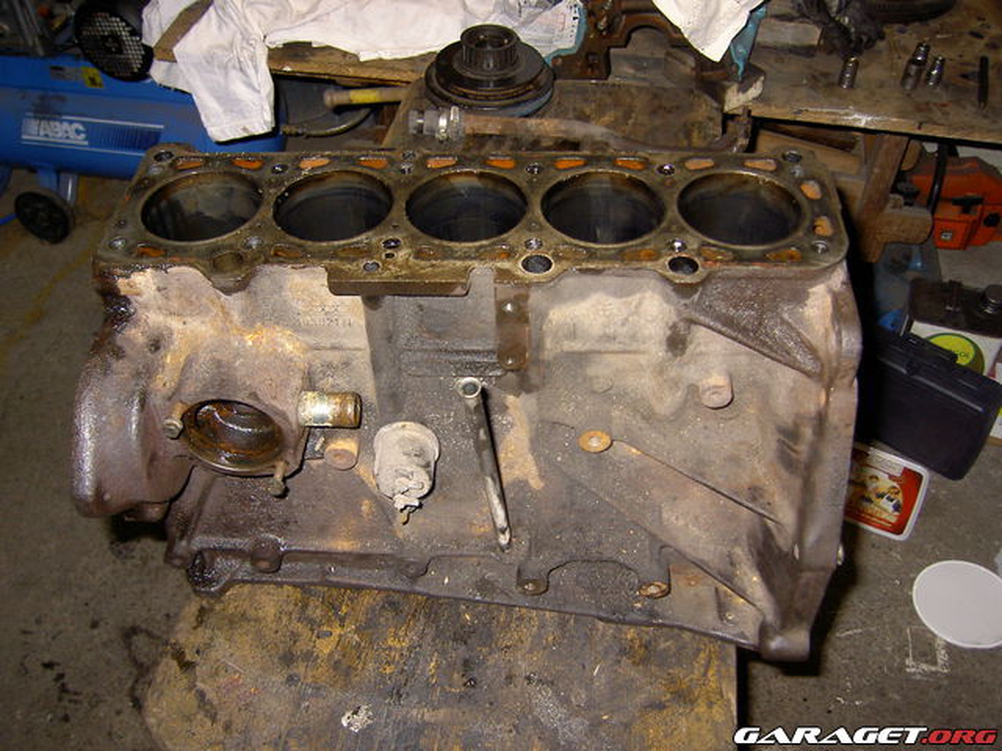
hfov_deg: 54.0
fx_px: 984
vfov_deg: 41.8
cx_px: 501
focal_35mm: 34
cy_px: 376
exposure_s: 1/60
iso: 100
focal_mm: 5.6
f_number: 2.8
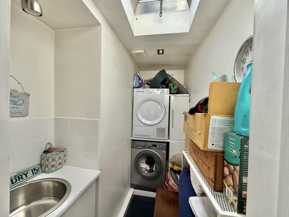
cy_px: 108
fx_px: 117
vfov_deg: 85.7
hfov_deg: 102.1
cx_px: 144
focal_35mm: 14
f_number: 2.2
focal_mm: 2.22
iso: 50
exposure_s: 1/184
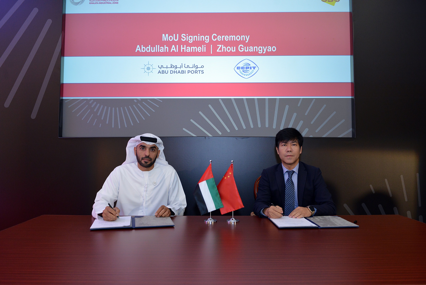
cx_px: 213
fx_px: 343
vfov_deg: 45.0
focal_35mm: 29
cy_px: 142
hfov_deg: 63.6
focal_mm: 29
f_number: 5
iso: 2000
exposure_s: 1/125
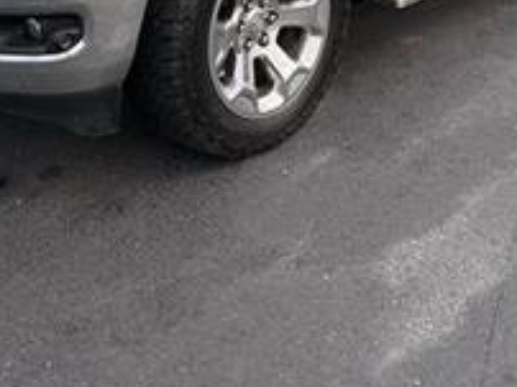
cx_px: 248
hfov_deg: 32.2
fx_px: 895
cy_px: -36
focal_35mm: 60
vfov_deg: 23.0
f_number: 1.78
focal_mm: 6.76
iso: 80
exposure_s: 1/2525
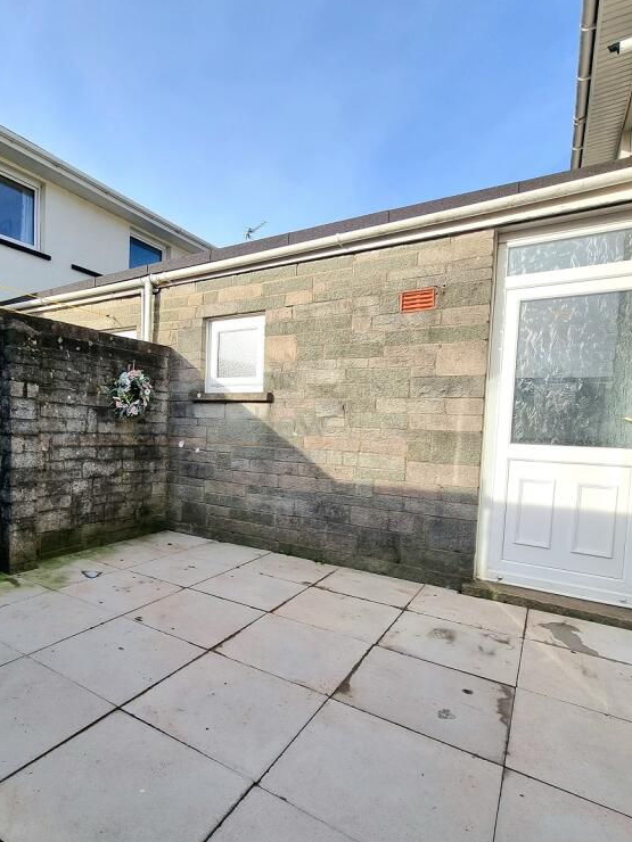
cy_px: 432
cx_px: 188
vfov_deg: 87.7
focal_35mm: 18
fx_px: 438
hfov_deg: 68.6
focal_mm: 2.2
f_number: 2.2
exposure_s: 1/1250
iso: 50
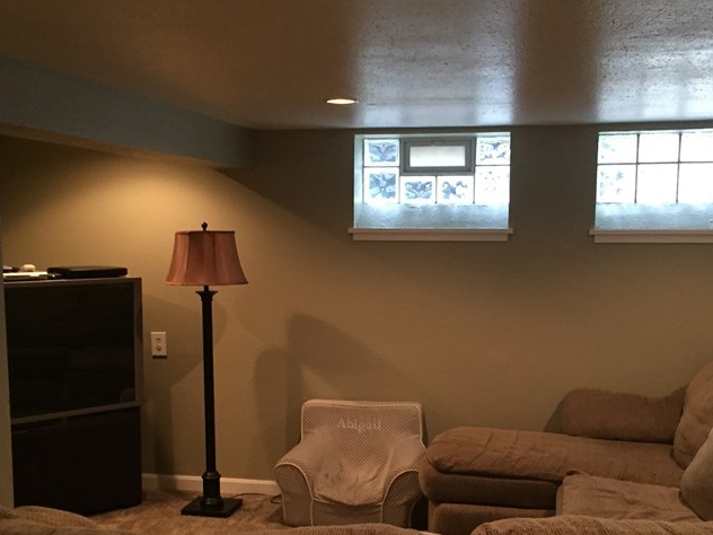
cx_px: 367
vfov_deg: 30.6
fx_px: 968
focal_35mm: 47
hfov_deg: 40.4
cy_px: 365
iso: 250
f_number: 2.2
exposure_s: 1/17
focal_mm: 4.15
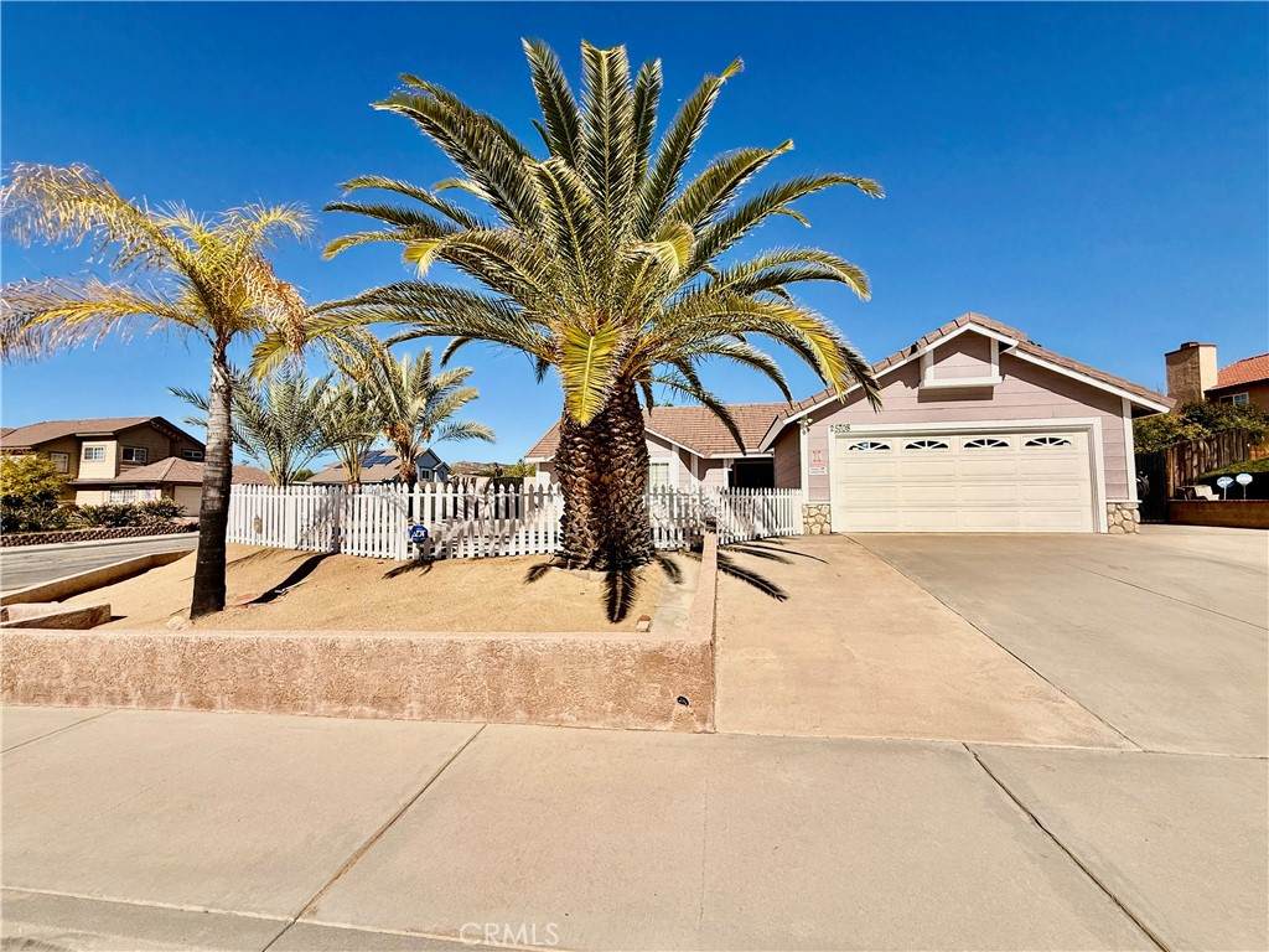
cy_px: 476
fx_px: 513
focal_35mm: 14
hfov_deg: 102.1
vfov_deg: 85.7
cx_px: 634
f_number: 2.2
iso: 50
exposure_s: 1/5155
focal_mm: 2.22
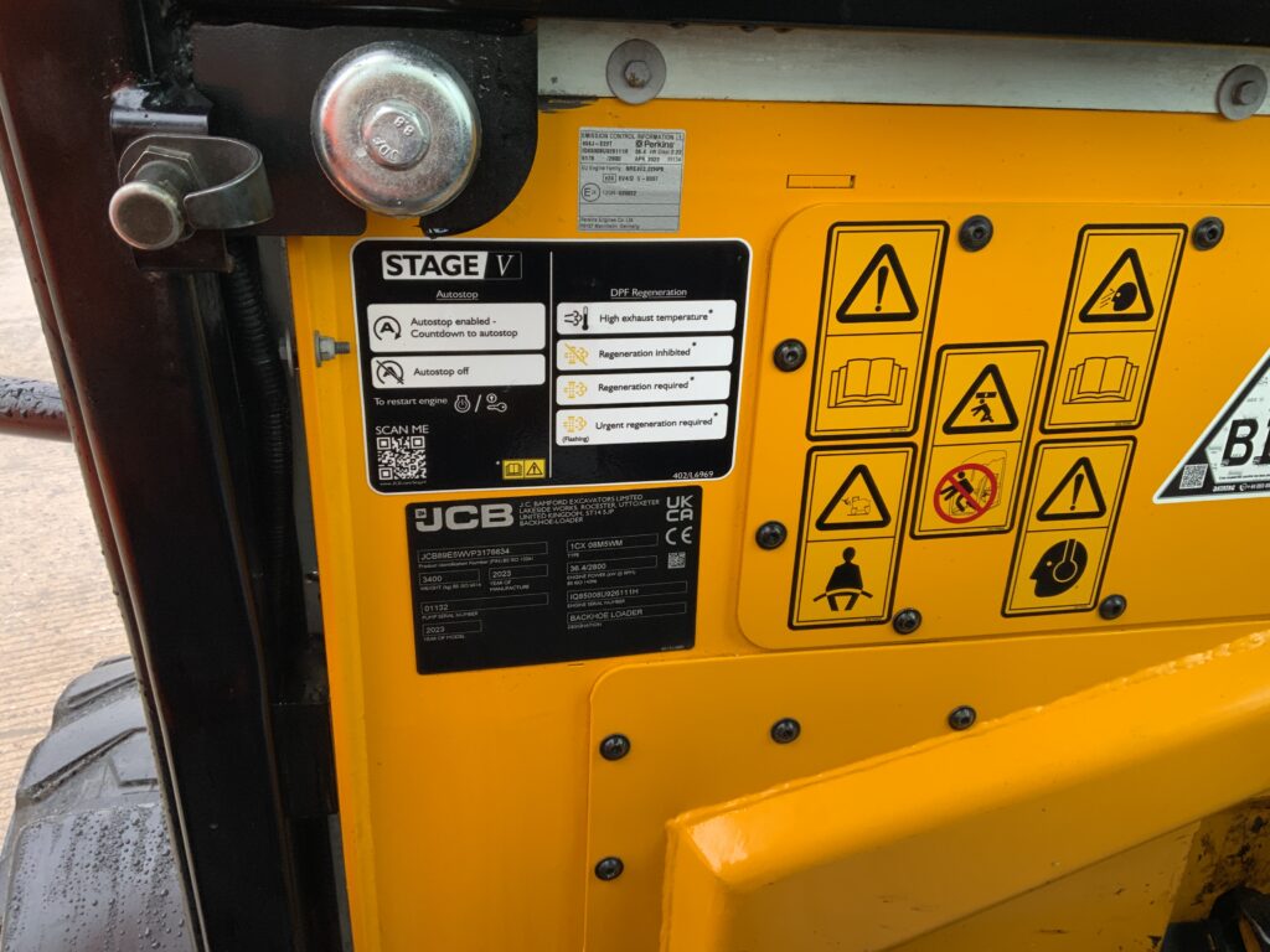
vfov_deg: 48.2
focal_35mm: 29
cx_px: 635
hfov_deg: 61.7
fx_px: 1064
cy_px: 476
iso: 64
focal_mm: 3
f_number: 1.8
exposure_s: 1/83
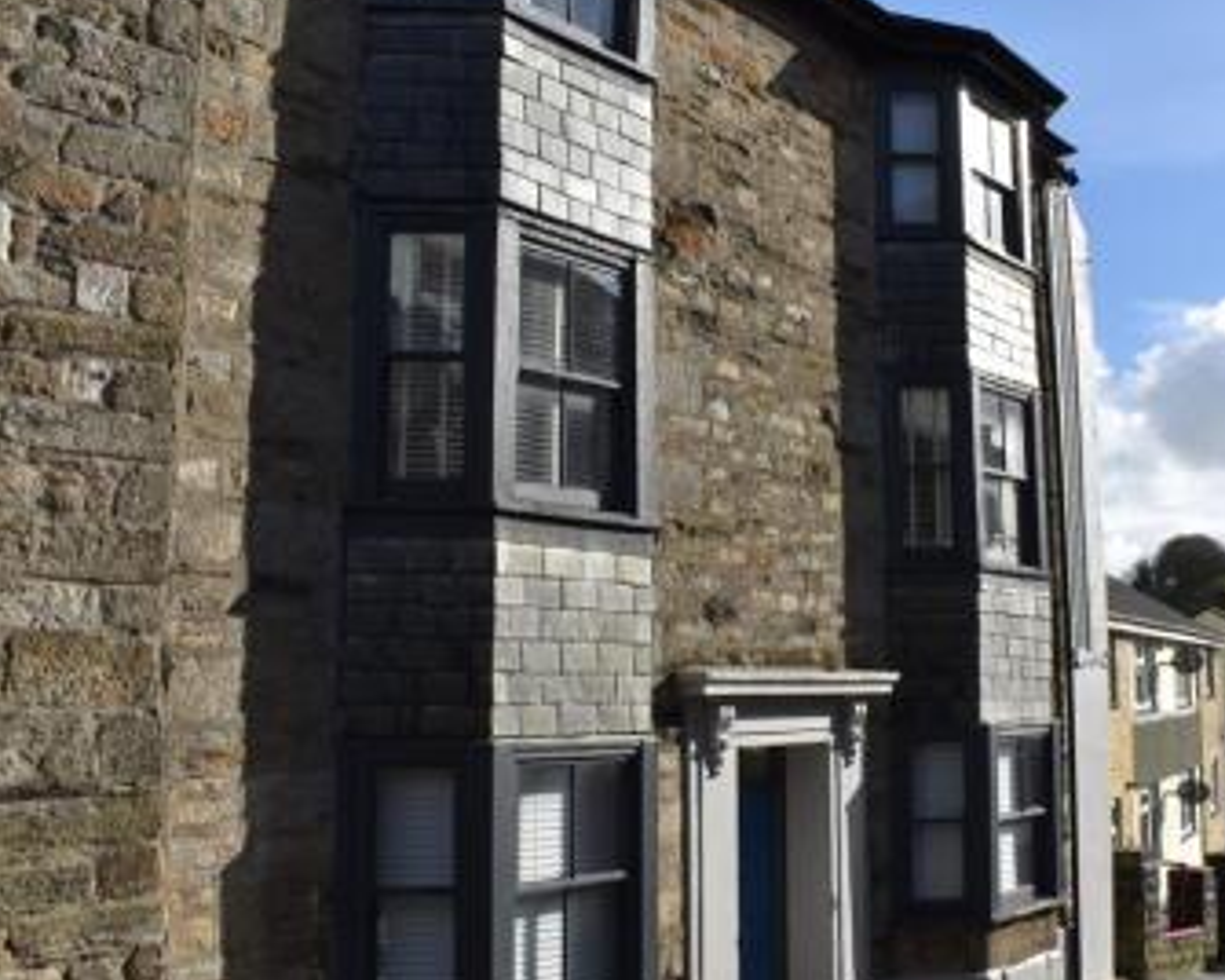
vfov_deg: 41.1
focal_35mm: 36
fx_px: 1305
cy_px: 525
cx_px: 808
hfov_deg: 49.5
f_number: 11
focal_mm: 18
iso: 100
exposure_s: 1/200
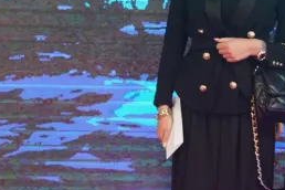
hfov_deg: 17.3
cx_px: 198
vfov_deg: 11.6
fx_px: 934
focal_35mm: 118
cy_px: 96
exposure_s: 1/250
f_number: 4
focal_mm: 40
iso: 2500
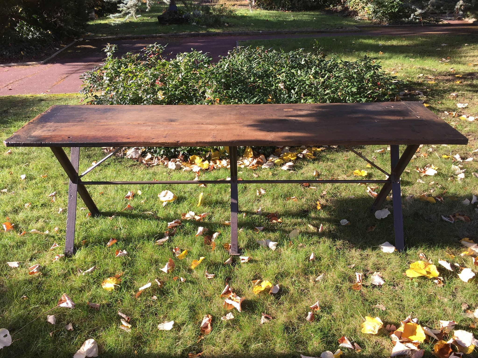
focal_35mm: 29
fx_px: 400
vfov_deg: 48.2
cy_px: 179
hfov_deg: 61.7
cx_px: 239
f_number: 2.2
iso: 25
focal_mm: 4.15
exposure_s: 1/318
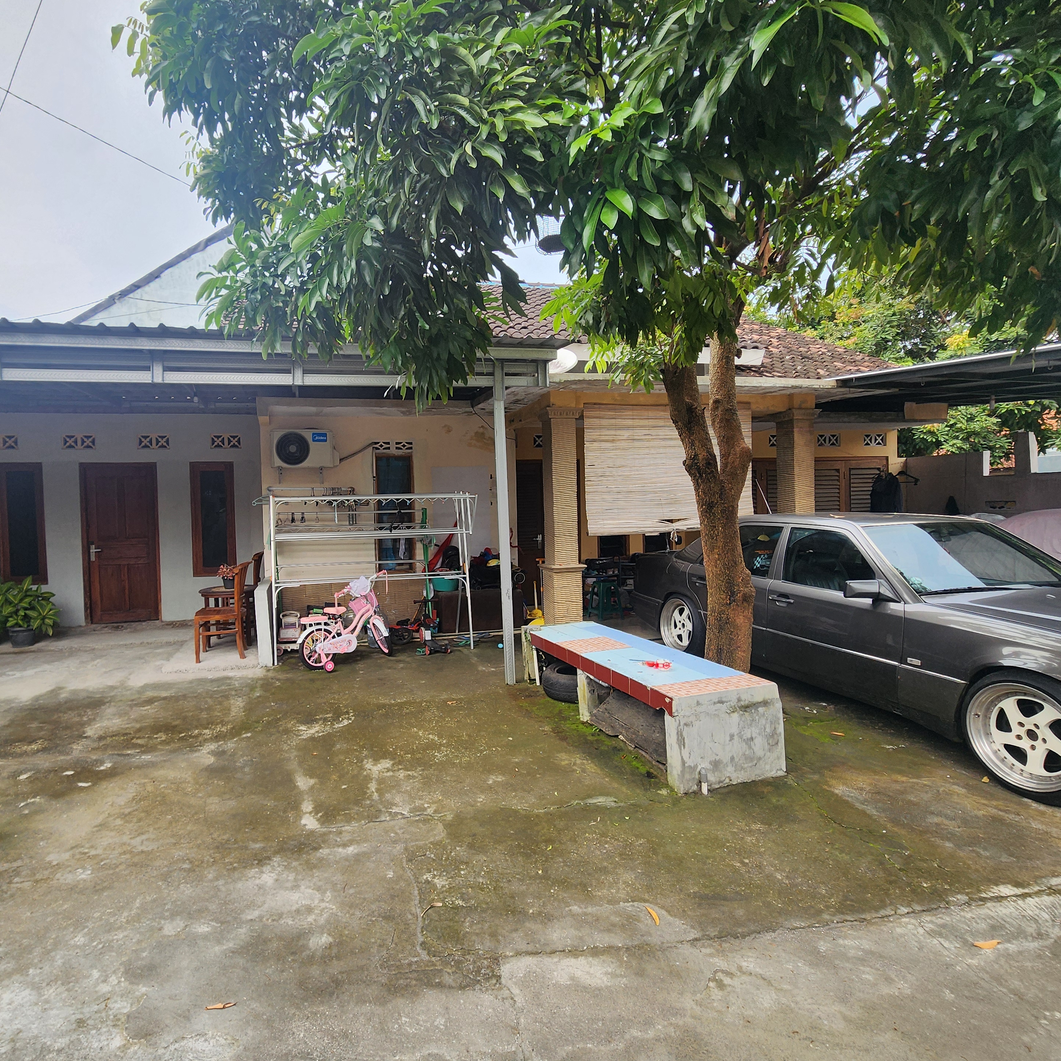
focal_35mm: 16
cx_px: 431
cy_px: 517
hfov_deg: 86.5
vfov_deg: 87.4
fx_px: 555
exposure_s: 1/208
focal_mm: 2.2
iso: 50
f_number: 2.2
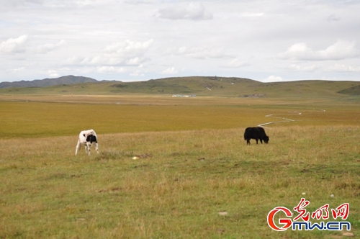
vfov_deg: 20.1
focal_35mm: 68
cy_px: 120
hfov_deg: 29.9
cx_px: 180
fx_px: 674
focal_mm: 45
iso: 320
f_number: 2.8
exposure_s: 1/2500
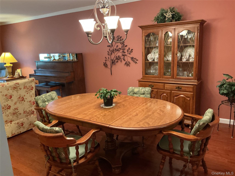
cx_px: 118
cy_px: 88
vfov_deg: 48.2
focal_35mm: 29
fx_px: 197
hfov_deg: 61.7
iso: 320
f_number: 1.8
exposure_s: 1/30
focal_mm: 3
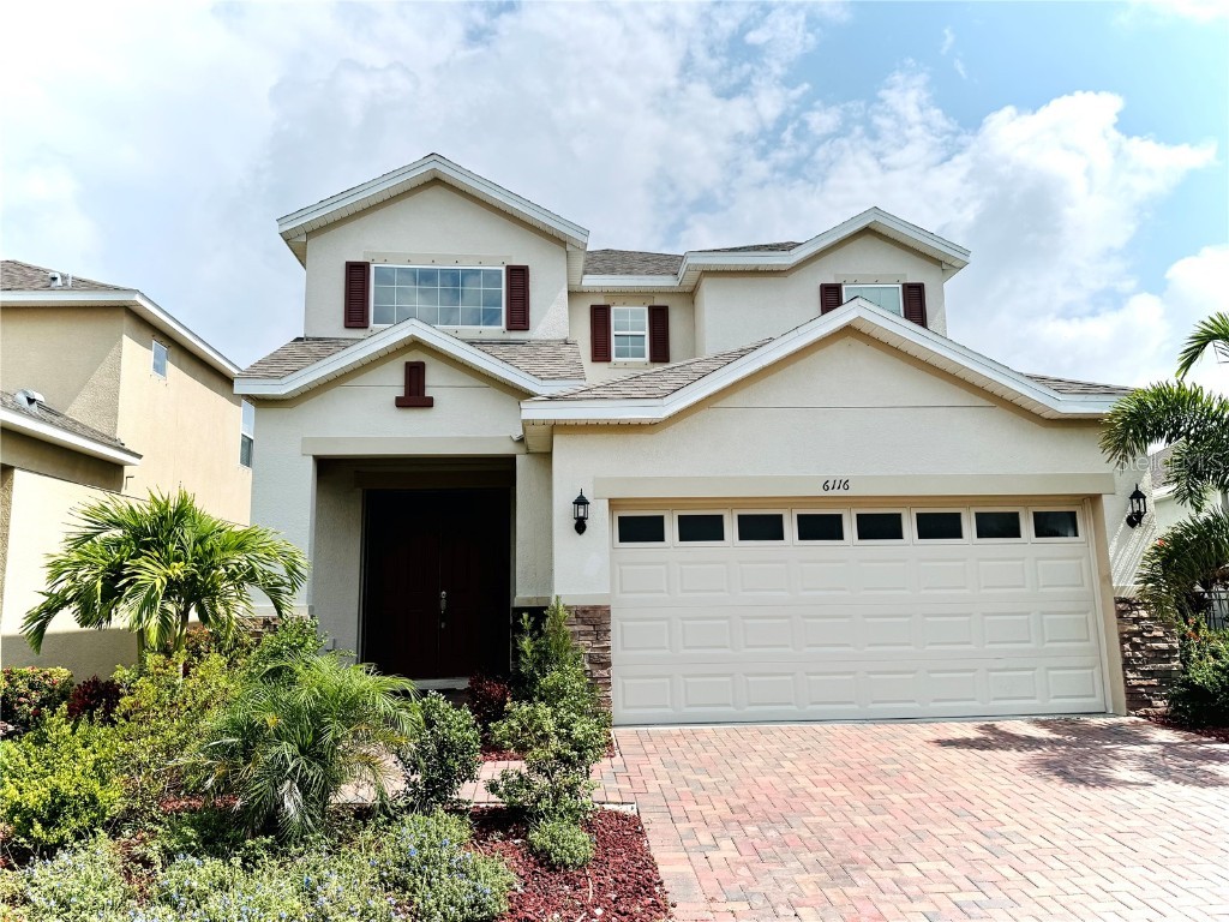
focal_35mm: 24
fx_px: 852
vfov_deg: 56.8
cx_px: 614
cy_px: 461
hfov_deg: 71.6
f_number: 1.78
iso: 80
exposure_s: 1/7937
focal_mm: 6.76
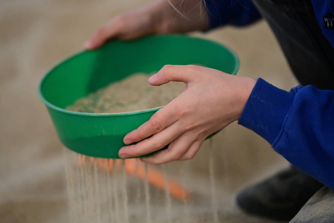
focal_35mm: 180
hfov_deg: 11.4
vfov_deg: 7.6
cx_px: 167
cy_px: 112
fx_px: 1670
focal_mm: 180
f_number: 2.8
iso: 3600
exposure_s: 1/1000
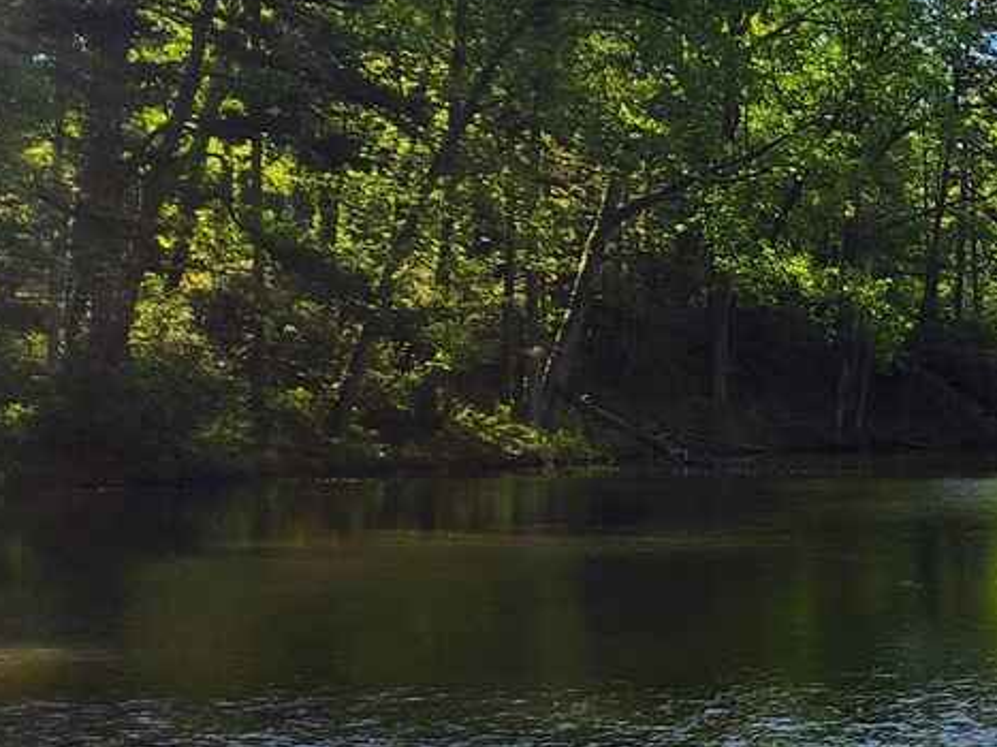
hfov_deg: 18.1
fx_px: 2505
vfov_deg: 17.0
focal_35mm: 87
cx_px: 1771
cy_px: 355
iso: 20
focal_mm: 5.4
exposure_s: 1/1135
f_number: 1.8
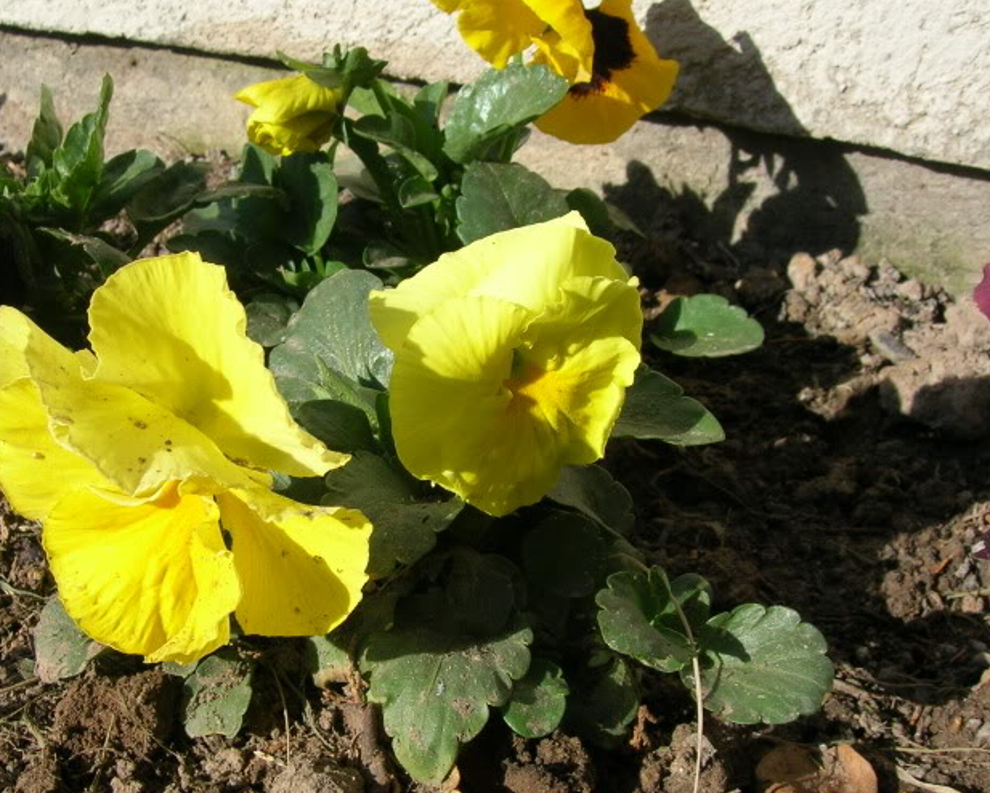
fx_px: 1260
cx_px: 403
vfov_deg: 34.9
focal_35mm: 43
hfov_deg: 42.7
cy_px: 437
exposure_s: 1/326
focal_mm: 5.7
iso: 50
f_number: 4.9
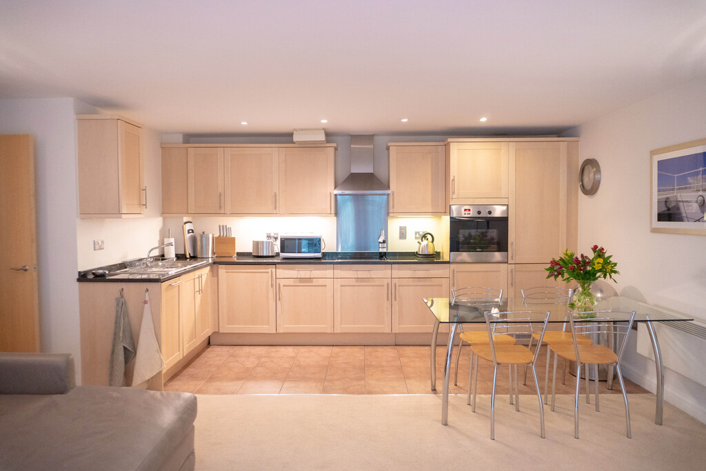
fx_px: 471
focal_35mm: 24
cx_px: 353
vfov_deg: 53.1
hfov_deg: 73.7
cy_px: 236
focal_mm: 16
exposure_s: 1/100
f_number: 3.5
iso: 1600
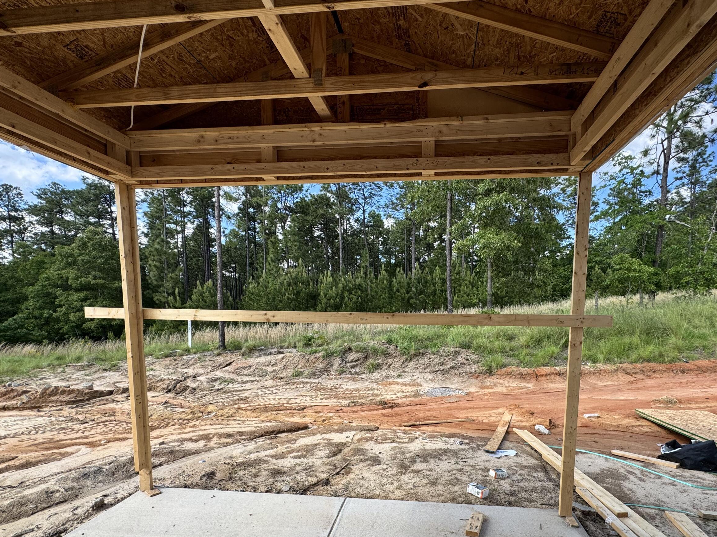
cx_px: 404
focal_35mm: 18
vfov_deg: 70.3
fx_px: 373
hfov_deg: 87.3
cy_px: 340
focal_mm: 2.22
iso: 40
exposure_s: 1/529
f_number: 2.2
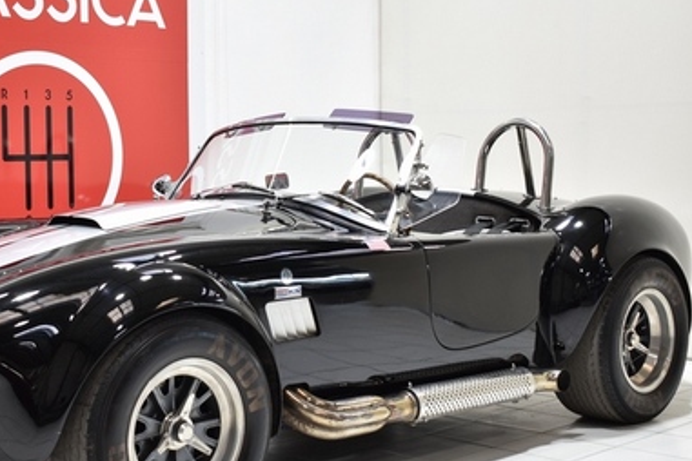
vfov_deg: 20.9
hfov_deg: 30.7
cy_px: 257
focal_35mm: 65
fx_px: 1249
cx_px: 222
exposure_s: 1/15
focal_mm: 30
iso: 100
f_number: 4.2
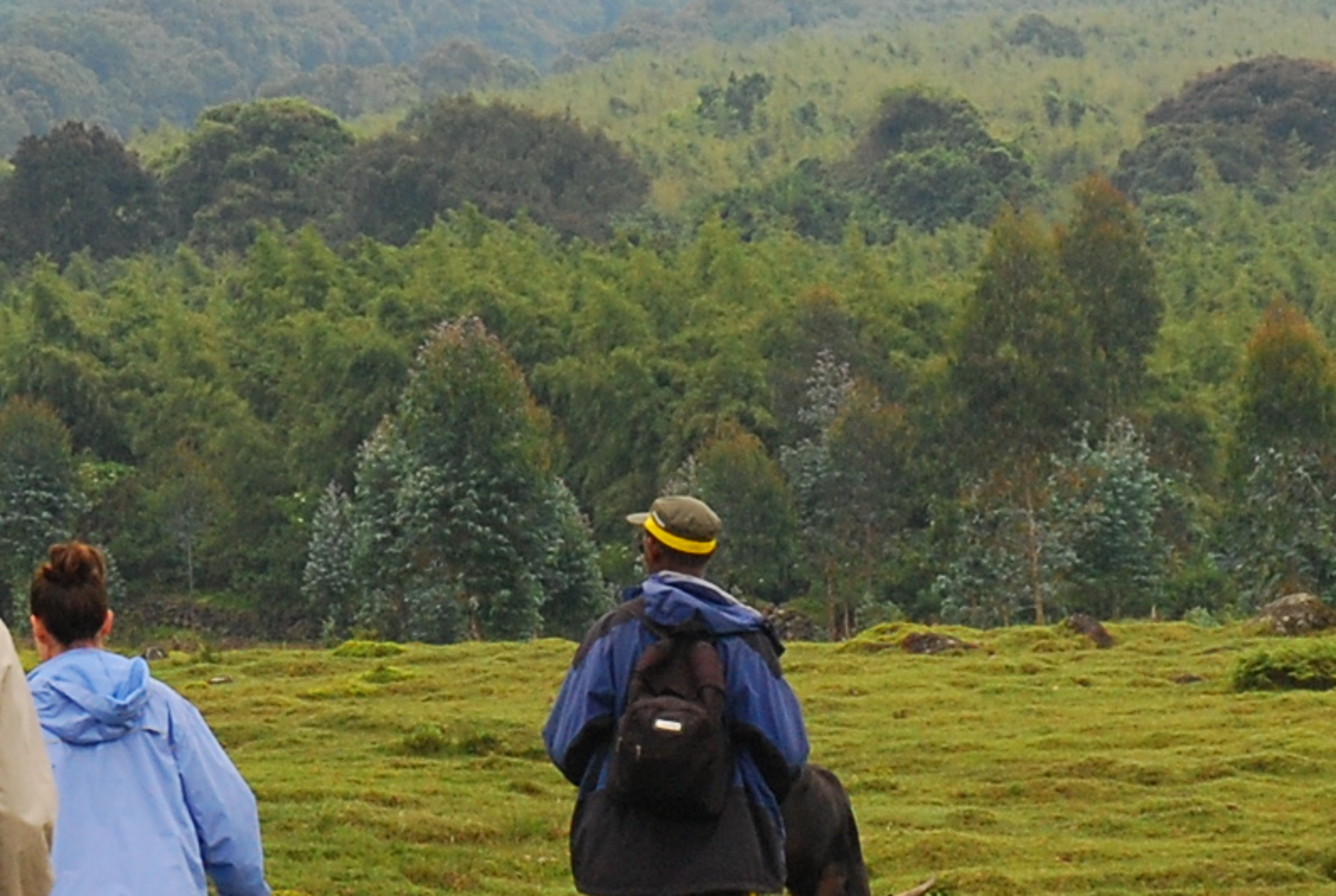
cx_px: 750
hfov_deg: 8.2
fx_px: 9369
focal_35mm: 252
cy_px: 563
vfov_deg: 5.5
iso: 400
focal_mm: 46
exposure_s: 1/500
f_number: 4.5
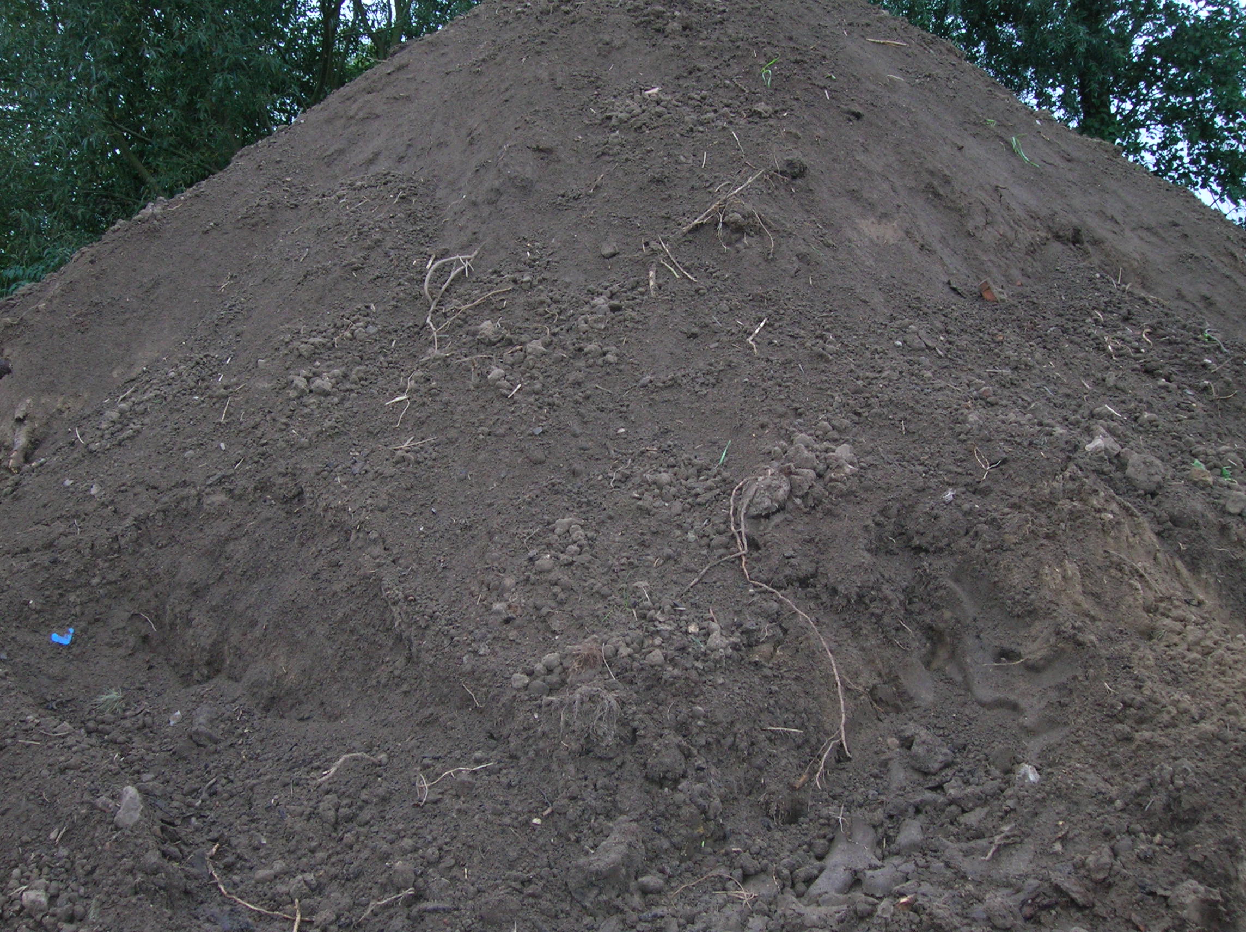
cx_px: 623
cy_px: 466
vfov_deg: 34.3
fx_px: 1511
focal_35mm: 42
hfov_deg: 44.8
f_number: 3.1
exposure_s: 1/60.1
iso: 91
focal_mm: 7
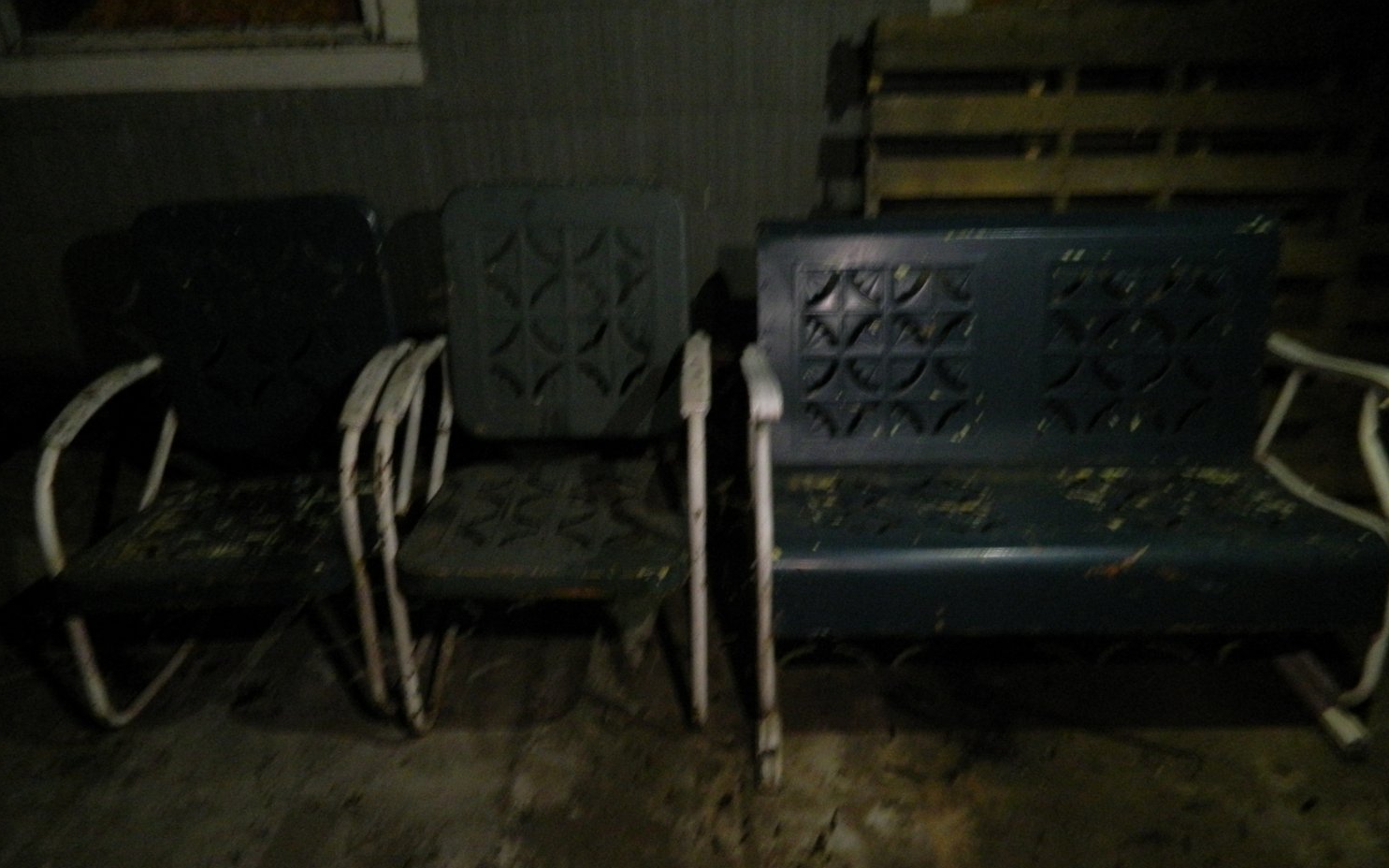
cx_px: 699
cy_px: 500
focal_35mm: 27
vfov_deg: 45.9
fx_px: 1022
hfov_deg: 68.4
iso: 400
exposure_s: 1/2
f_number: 3.1
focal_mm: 4.5
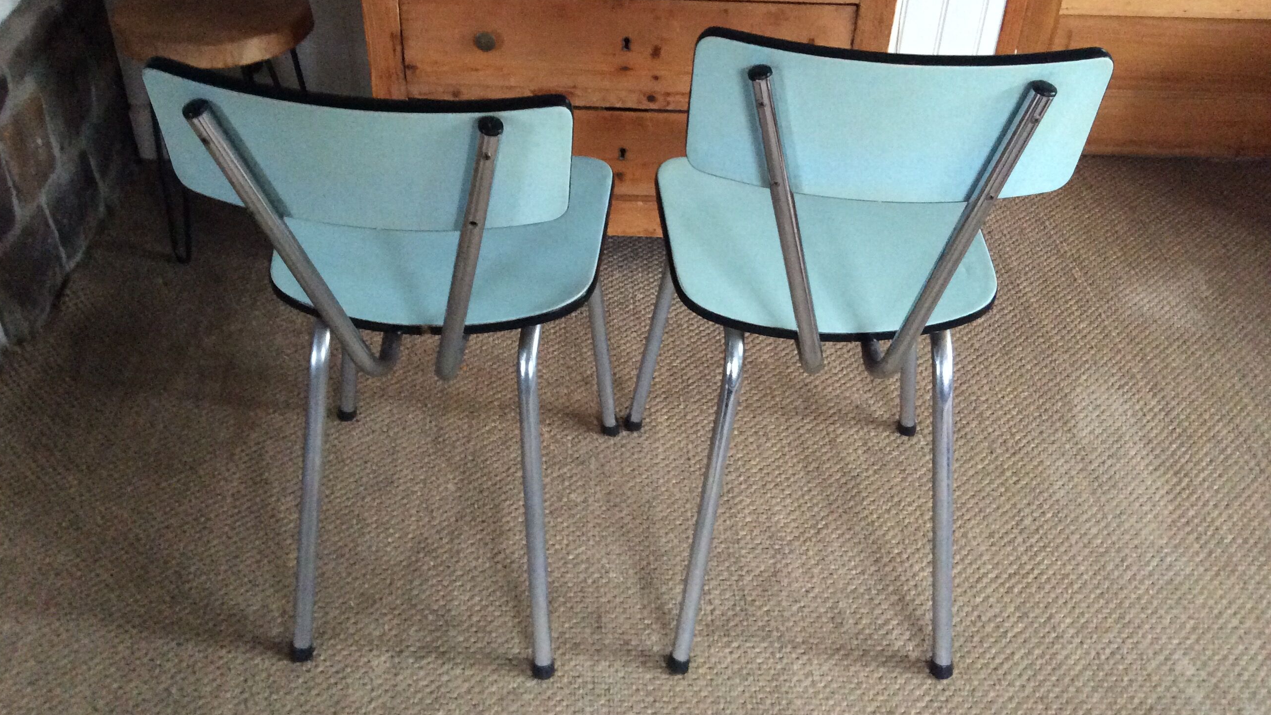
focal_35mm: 35
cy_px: 269
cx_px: 633
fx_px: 1180
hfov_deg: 56.6
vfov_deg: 33.6
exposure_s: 1/20
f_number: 2.4
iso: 320
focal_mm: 3.3
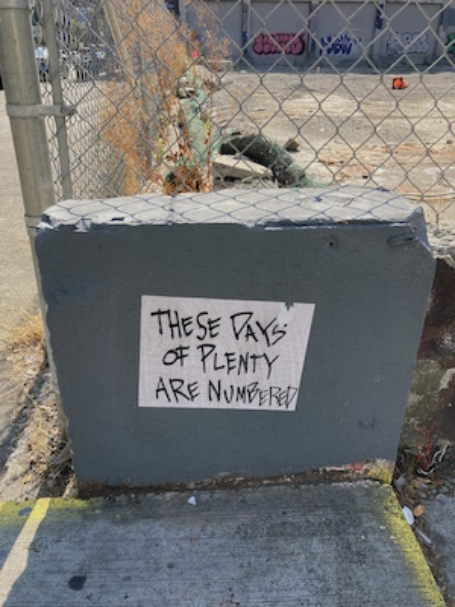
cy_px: 304
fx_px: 491
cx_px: 228
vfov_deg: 63.4
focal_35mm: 28
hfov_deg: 49.7
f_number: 1.8
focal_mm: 3.99
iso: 20
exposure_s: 1/771
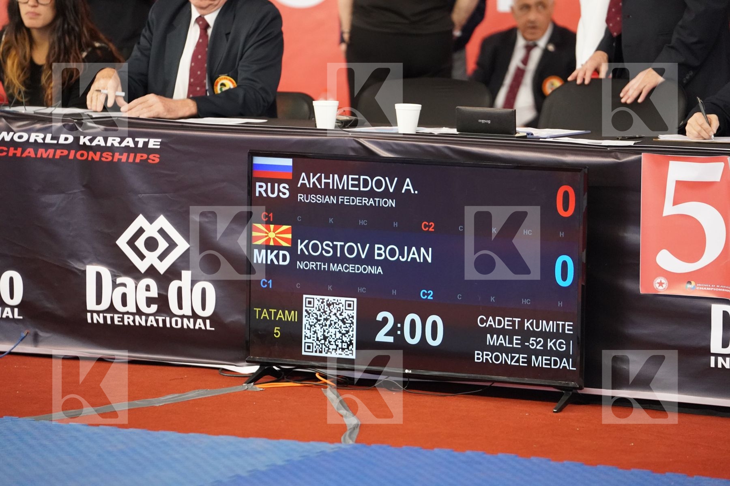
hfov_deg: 10.3
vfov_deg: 6.9
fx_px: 4055
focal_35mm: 200
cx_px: 365
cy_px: 243
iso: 6400
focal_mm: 200
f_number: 2.8
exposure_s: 1/1000
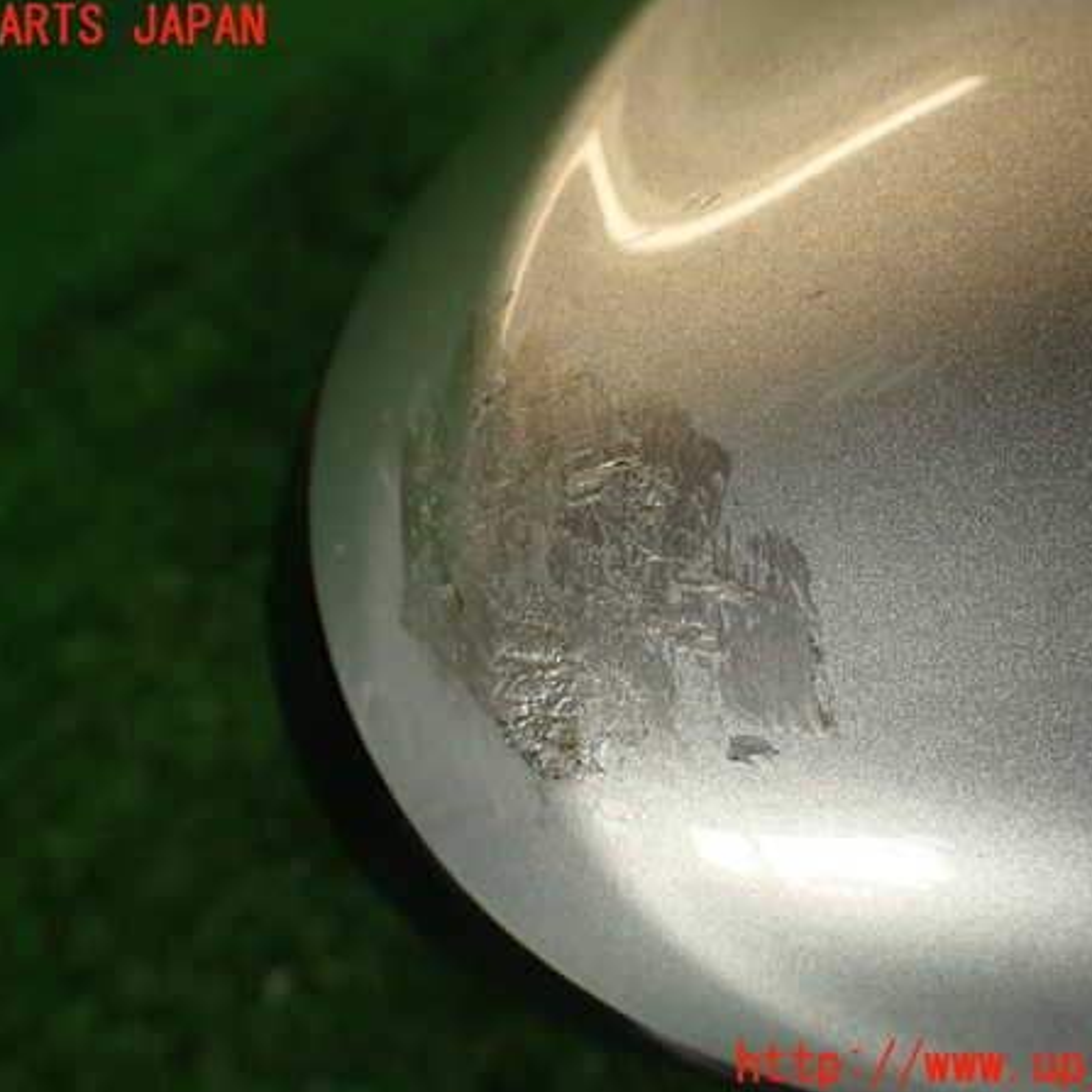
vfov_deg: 43.9
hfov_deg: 43.9
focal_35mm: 38
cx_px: 555
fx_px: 1356
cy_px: 547
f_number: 3.2
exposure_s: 1/60
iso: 100
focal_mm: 5.79
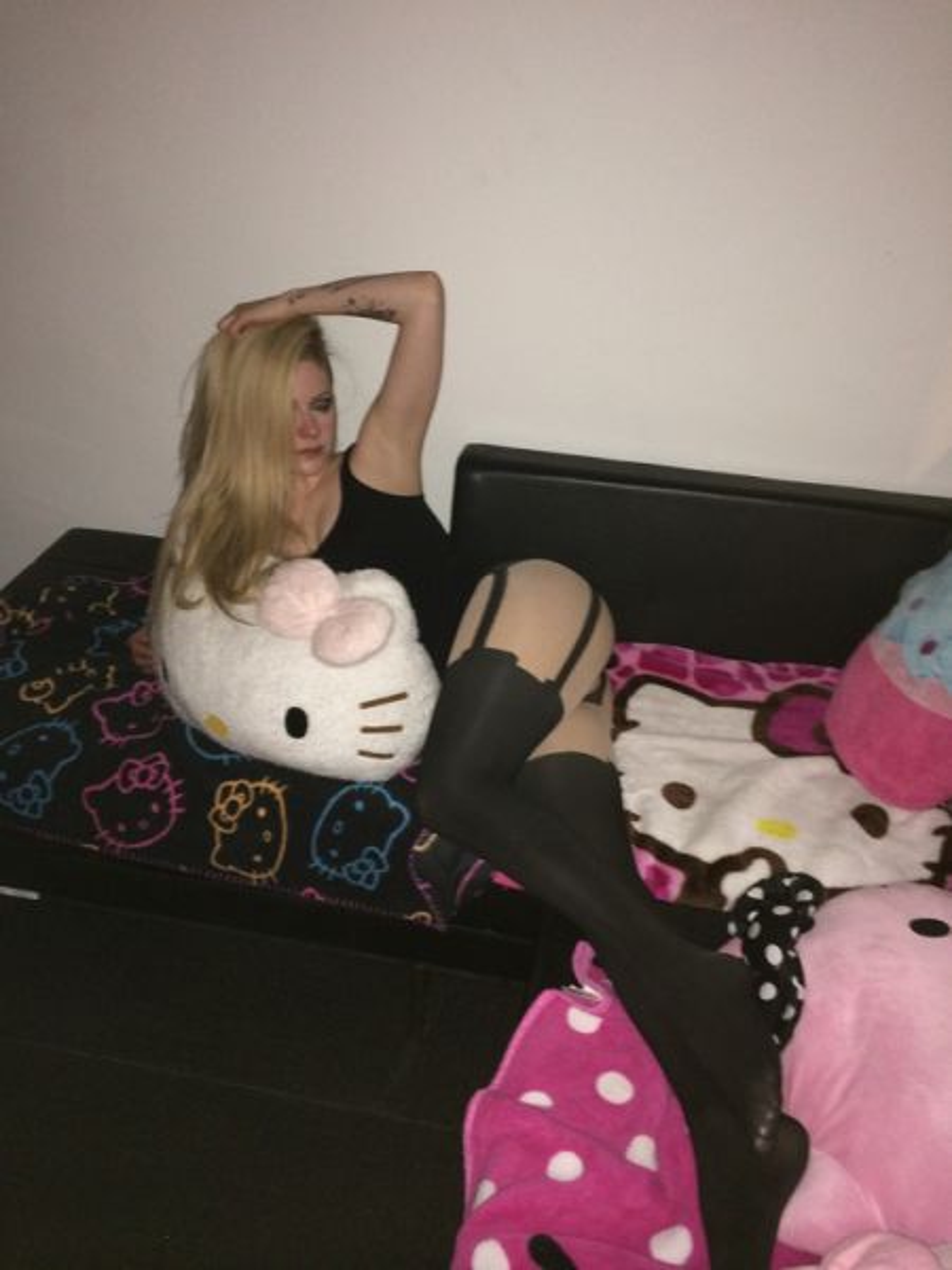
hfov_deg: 46.8
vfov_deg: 60.0
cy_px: 635
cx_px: 476
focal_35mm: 30
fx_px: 1100
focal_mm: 4.12
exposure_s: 1/16
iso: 160
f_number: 2.2
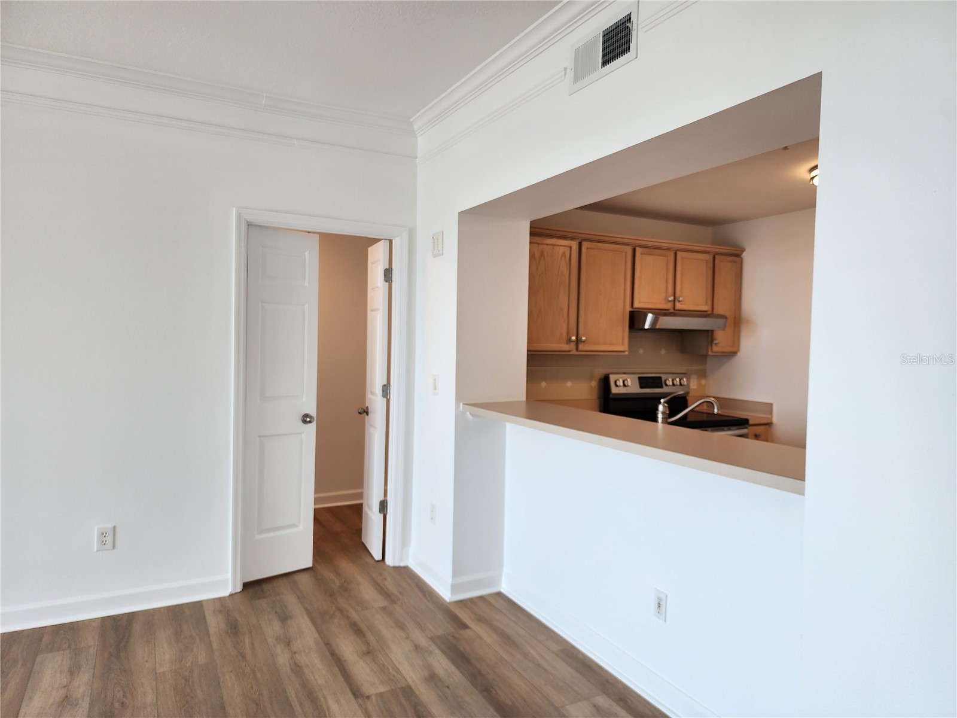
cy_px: 359
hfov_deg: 73.9
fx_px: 636
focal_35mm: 23
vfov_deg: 58.9
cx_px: 478
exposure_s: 1/120
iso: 40
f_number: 1.8
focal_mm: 6.4
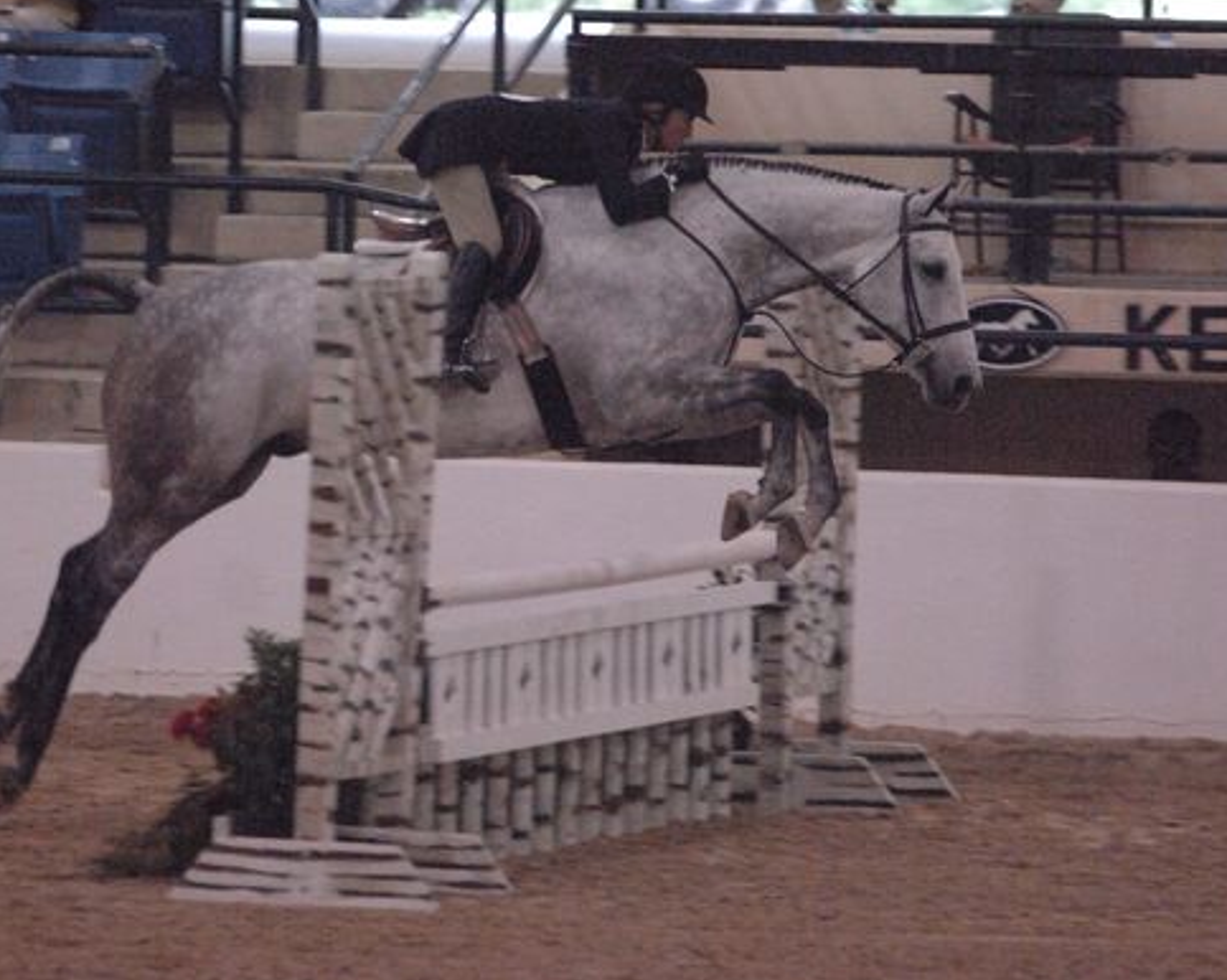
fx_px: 13540
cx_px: 561
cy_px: 451
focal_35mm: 373
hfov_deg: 5.2
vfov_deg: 4.1
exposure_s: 1/320
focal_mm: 200
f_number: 2.8
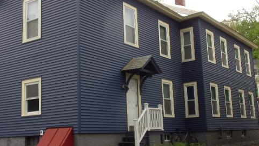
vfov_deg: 25.0
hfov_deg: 42.9
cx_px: 129
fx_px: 330
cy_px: 71
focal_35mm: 48
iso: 80
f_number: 3.7
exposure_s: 1/105
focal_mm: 5.9
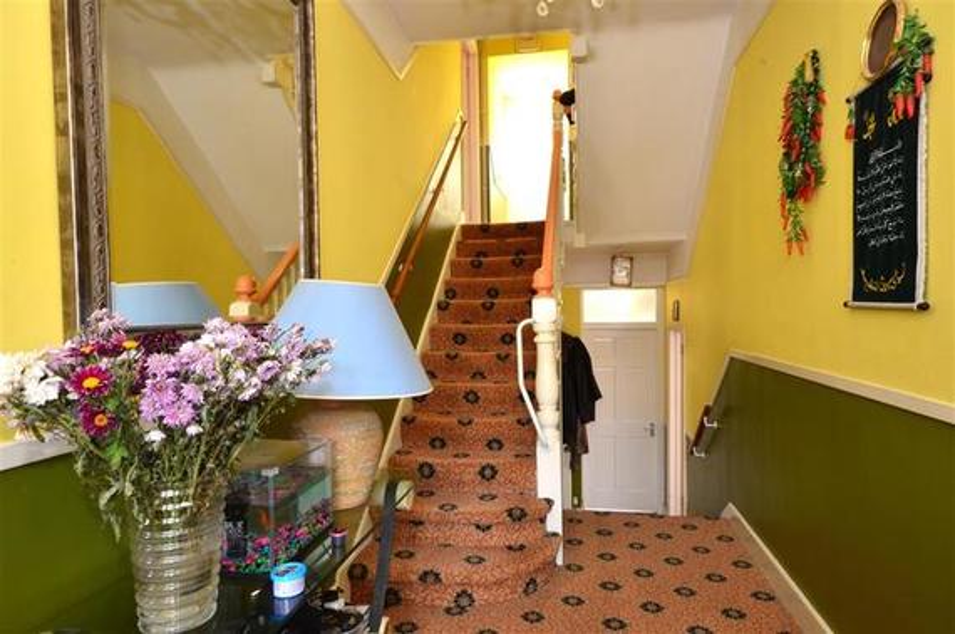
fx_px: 596
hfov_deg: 77.4
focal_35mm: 22
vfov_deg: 56.0
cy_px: 317
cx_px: 478
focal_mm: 15
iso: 400
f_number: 16
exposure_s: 2
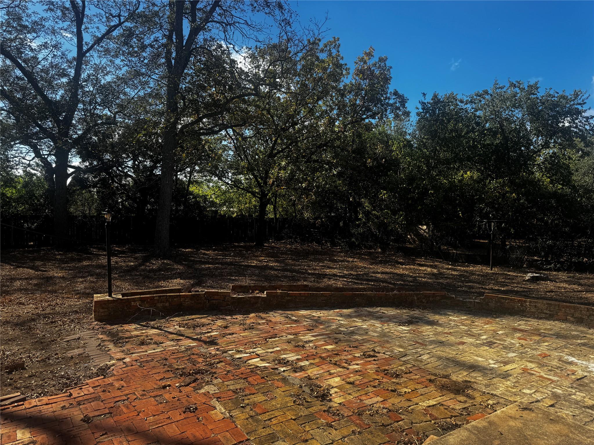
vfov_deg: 56.8
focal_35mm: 24
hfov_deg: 71.6
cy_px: 222
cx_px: 297
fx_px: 412
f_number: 1.78
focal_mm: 6.76
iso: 80
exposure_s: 1/2415
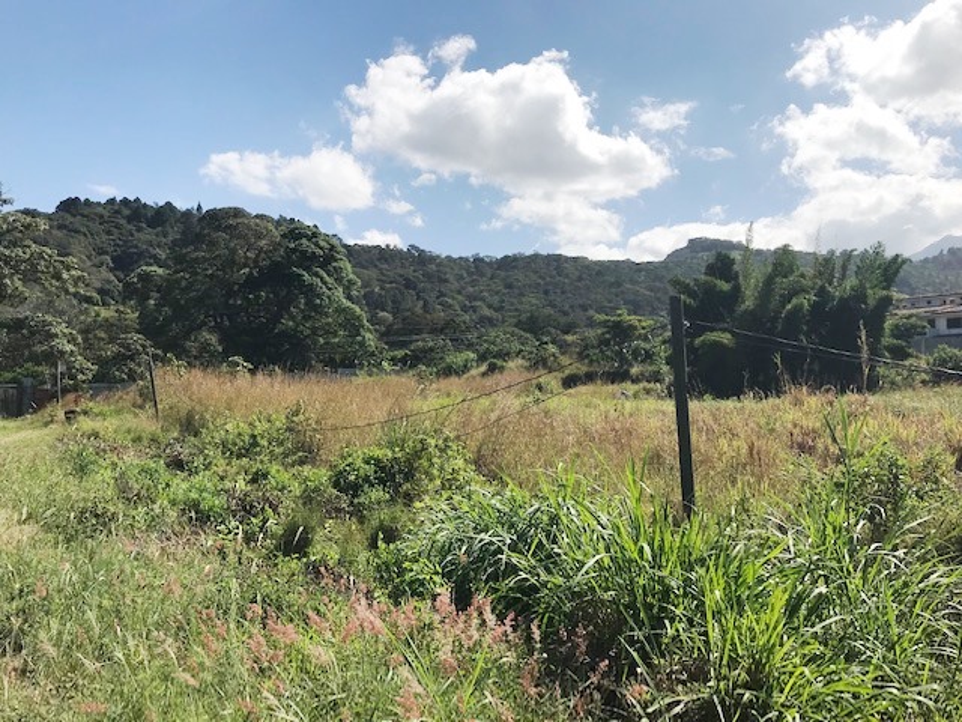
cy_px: 361
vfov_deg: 49.7
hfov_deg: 63.4
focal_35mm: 28
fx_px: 778
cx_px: 481
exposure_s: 1/4167
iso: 20
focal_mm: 3.99
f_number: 1.8
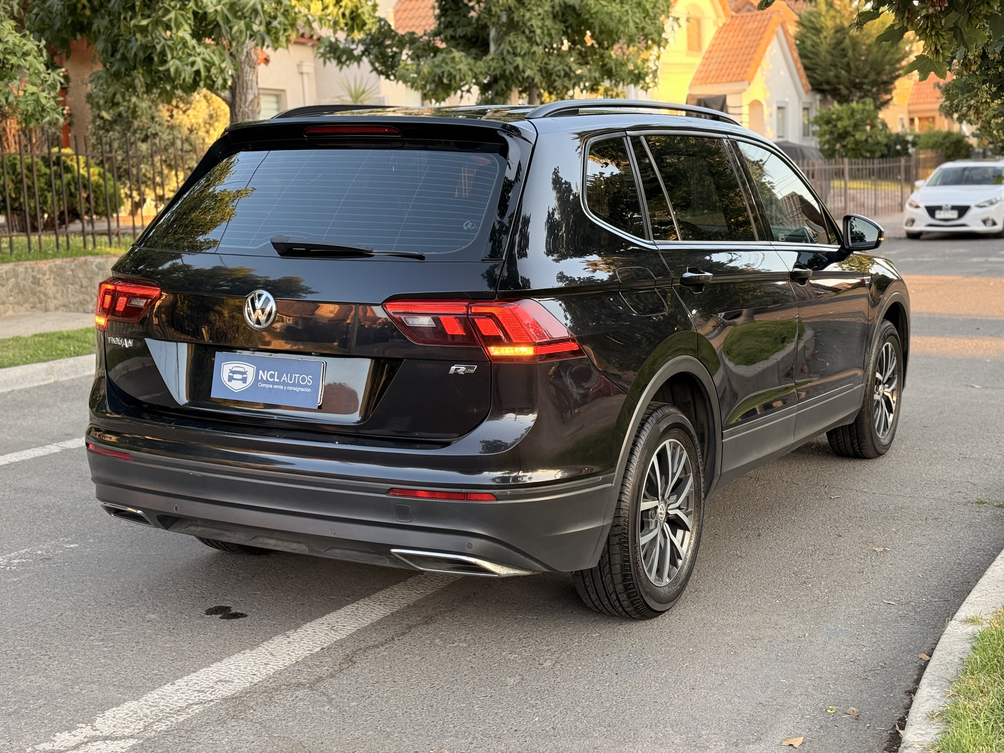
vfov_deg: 30.3
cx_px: 502
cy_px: 376
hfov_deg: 39.7
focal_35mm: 48
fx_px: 1392
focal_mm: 6.76
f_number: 1.78
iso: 125
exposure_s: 1/117
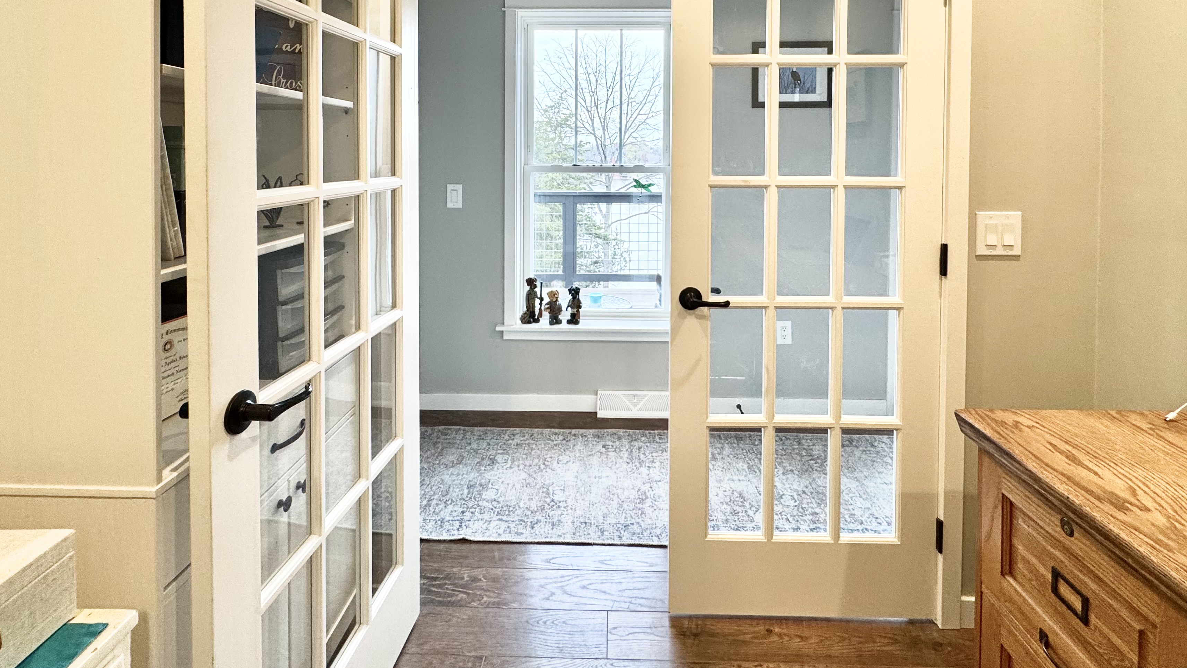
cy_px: 163
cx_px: 600
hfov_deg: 92.7
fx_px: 567
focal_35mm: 18
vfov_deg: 57.8
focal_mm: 2.22
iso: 160
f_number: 2.2
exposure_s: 1/120
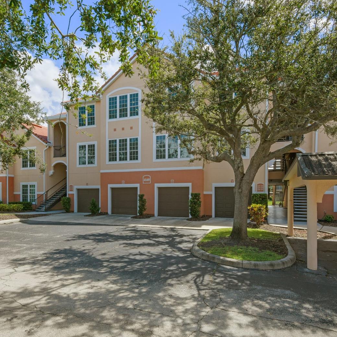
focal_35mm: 21
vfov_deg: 72.1
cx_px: 155
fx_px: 231
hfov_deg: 72.0
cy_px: 166
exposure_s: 1/500
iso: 400
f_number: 16
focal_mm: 16
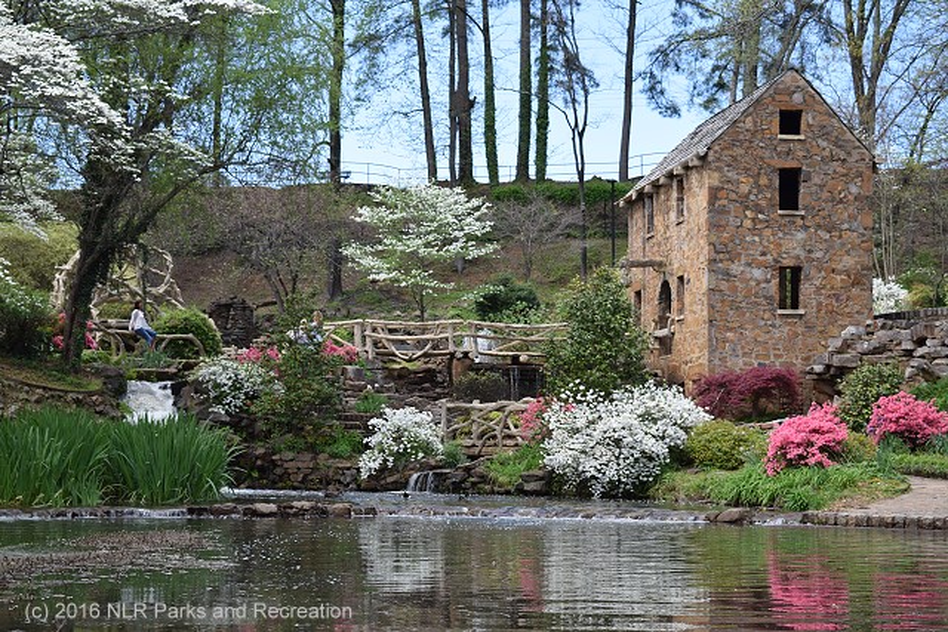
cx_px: 474
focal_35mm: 63
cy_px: 316
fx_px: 1659
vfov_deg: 21.6
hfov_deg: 31.9
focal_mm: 42
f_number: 6.3
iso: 100
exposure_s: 1/160
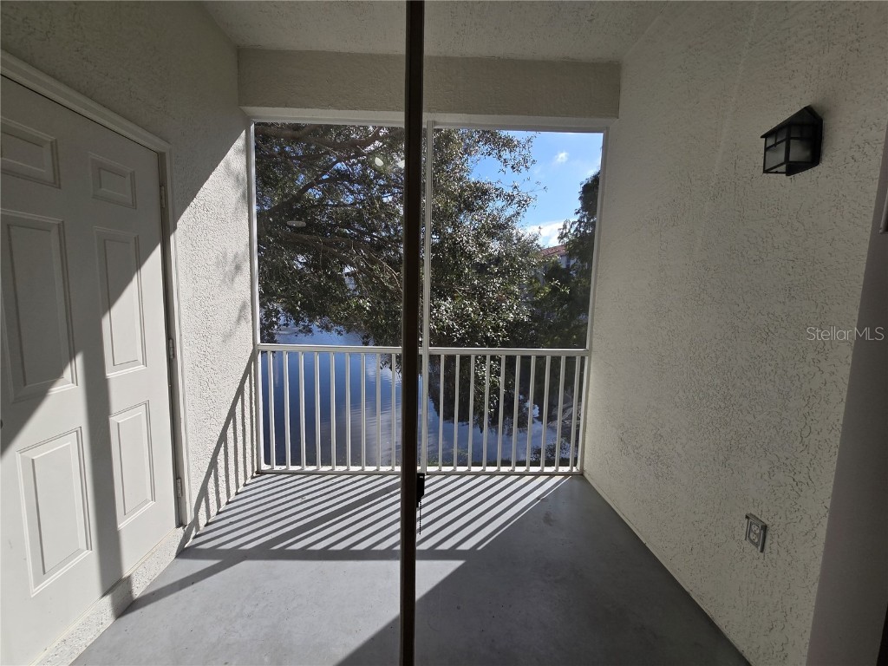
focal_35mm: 13
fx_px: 333
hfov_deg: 106.2
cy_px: 333
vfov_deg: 89.9
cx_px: 444
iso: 50
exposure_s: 1/1195
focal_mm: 2.2
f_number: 2.2
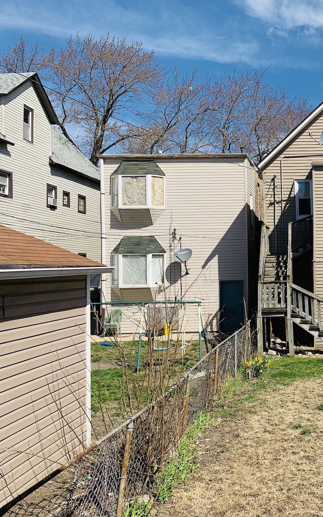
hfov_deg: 31.1
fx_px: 521
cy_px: 259
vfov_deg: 52.8
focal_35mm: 37
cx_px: 345
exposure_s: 1/2611
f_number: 1.8
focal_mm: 4.25
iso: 25
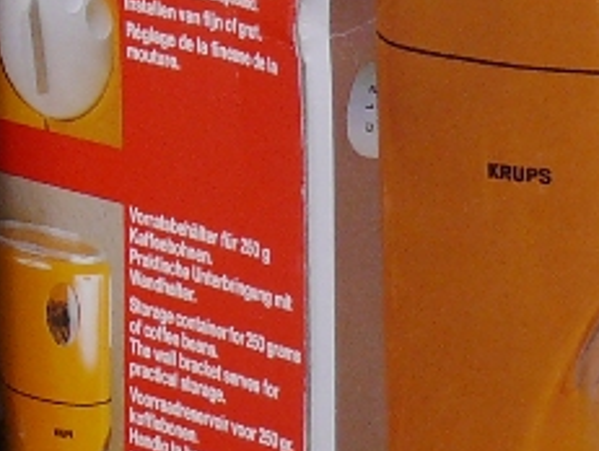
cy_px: 10
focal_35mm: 500
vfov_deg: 3.0
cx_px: 130
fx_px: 8666
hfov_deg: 4.0
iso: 100
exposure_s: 1/30
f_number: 4
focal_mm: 16.7
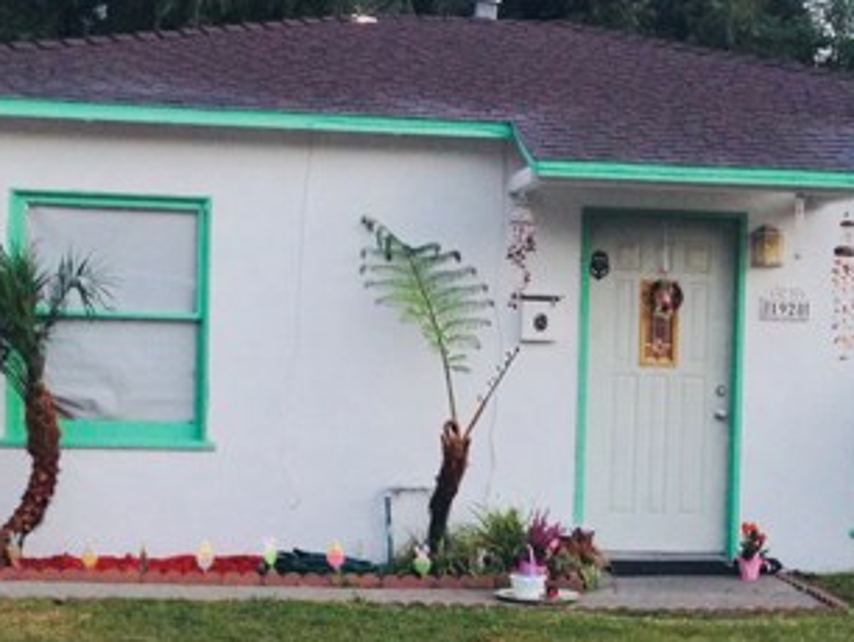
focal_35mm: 69
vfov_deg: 21.3
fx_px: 1704
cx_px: 505
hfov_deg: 28.1
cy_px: 402
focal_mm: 4.12
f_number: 2.4
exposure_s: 1/20
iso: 100
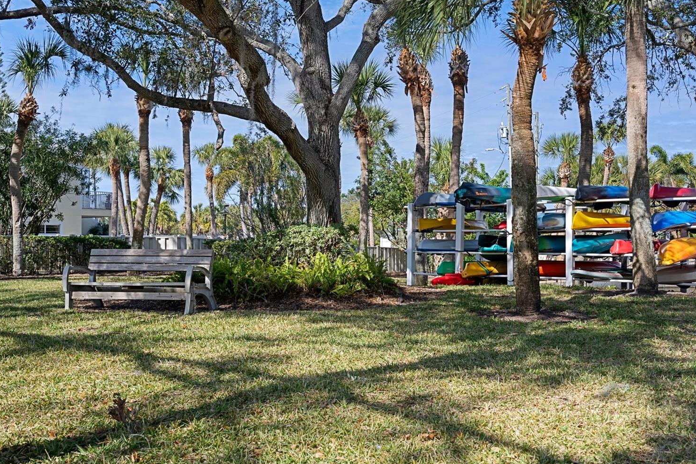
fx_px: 734
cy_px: 249
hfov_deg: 50.7
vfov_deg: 35.0
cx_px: 367
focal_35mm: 38
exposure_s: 1/100
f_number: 8
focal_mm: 35
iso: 320
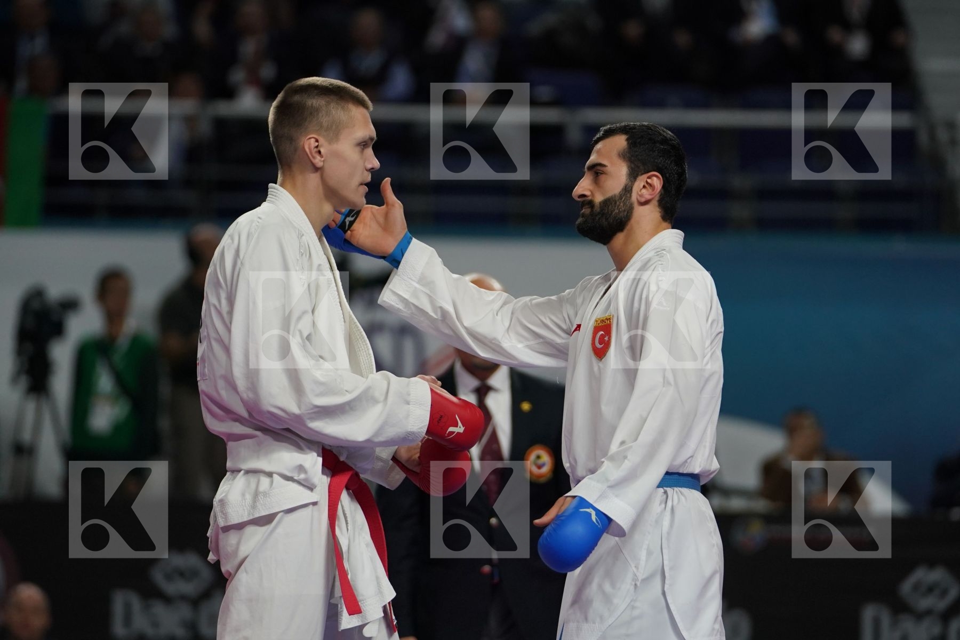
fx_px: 7146
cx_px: 480
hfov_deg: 7.7
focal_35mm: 268
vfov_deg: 5.1
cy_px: 320
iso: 1000
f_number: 2.8
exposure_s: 1/1000
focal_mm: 179
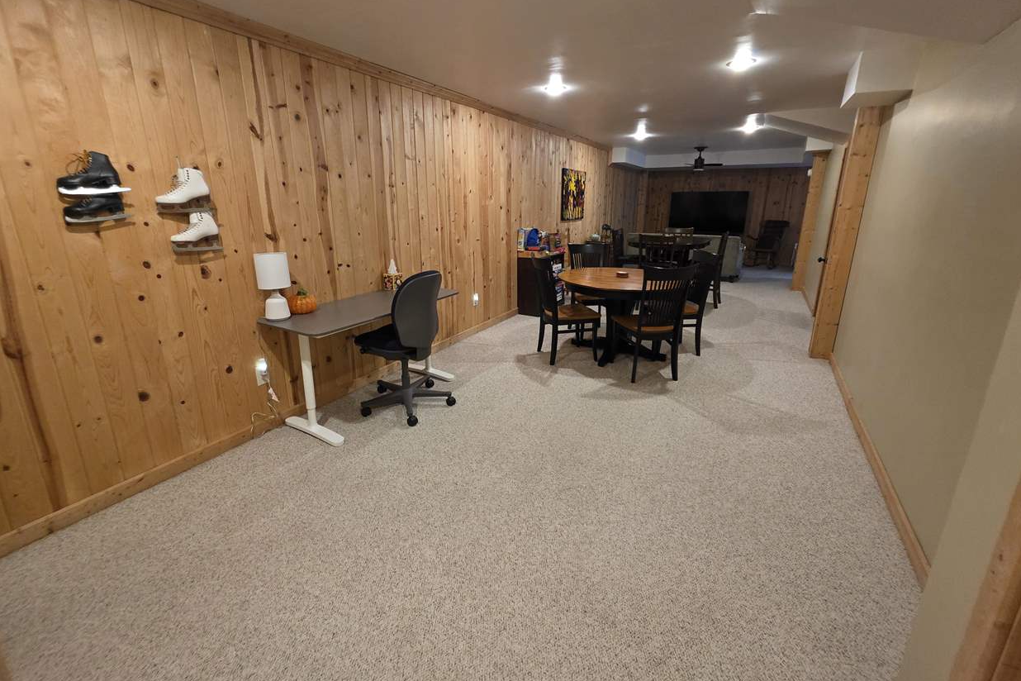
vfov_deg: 81.1
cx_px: 501
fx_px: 397
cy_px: 313
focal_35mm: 14
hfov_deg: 104.2
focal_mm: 2.2
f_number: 1.9
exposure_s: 1/60
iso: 800
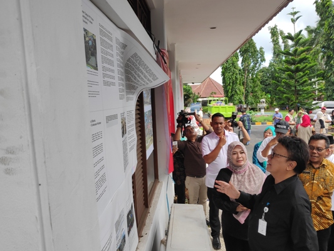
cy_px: 131
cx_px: 176
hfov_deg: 71.5
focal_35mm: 24
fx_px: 232
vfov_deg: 56.8
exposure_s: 1/907
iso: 100
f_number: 1.9
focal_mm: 3.94
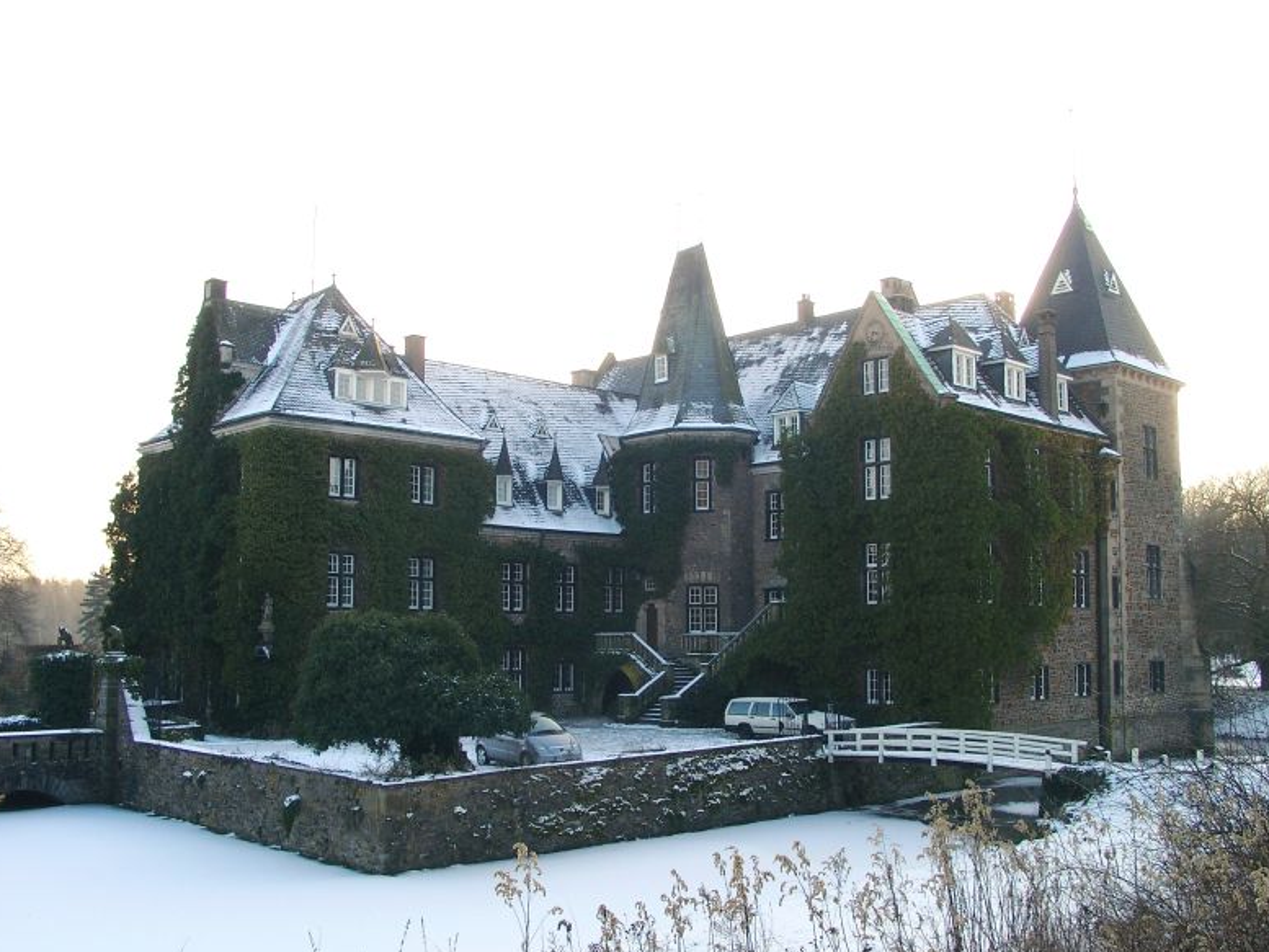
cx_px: 642
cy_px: 482
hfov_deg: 52.6
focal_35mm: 35
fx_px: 1283
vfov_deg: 40.7
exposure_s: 1/164
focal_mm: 7.13
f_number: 4
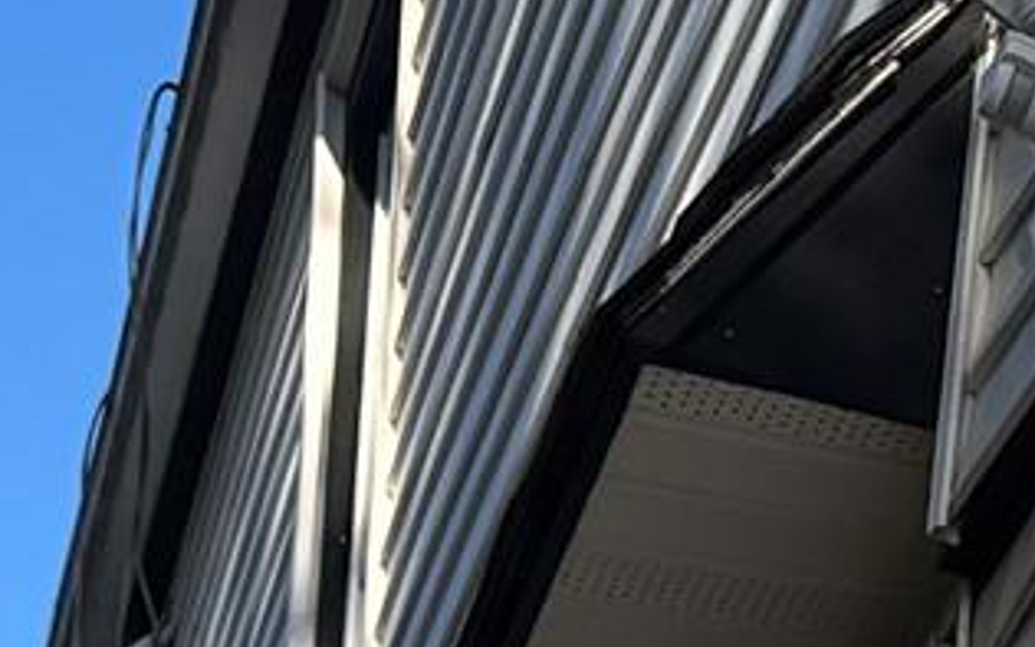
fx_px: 5050
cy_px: 2417
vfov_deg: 6.3
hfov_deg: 11.4
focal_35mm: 179
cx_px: 1318
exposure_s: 1/2571
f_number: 1.6
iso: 50
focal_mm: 5.96
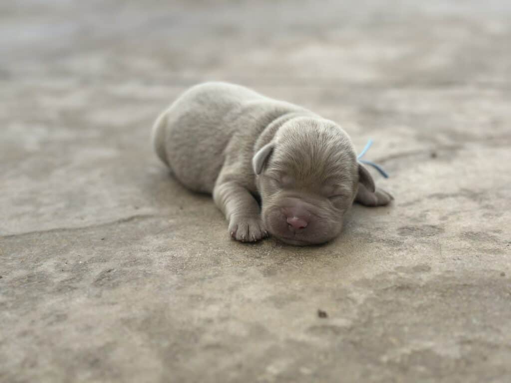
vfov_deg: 30.3
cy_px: 192
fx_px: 709
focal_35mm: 48
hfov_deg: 39.7
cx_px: 256
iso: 100
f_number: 1.78
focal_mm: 6.86
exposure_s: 1/2667
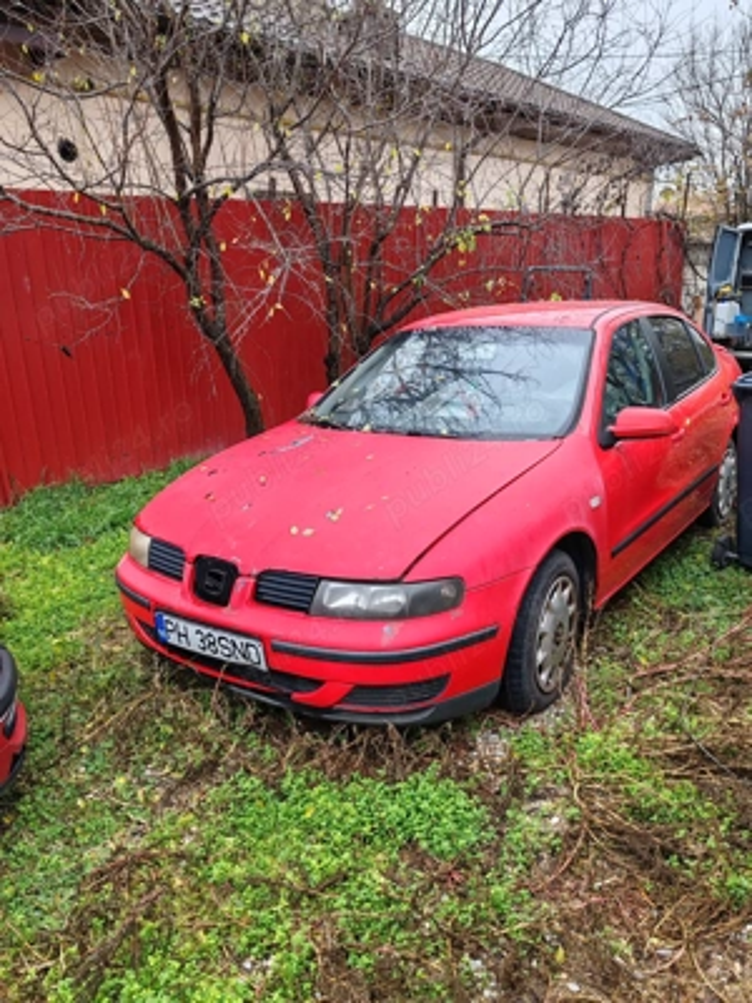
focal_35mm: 27
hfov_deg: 51.4
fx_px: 782
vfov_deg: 65.3
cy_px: 502
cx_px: 376
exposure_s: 1/110
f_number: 1.9
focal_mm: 6.12
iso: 50
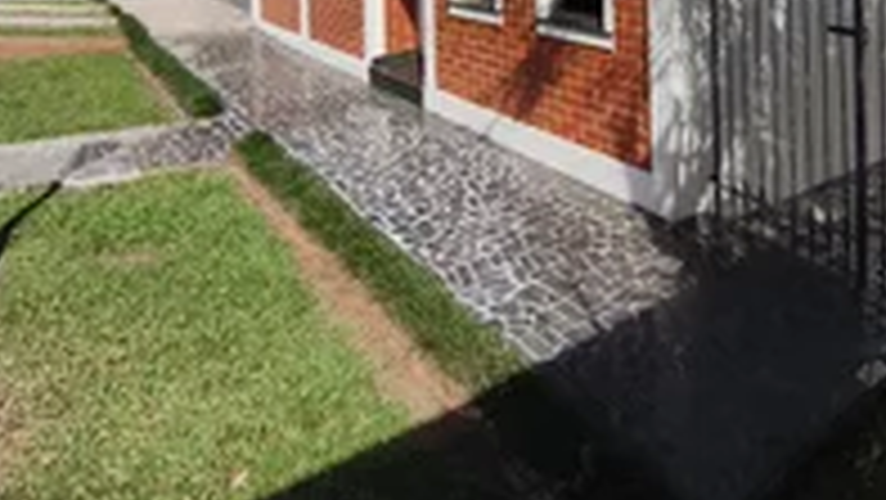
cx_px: 558
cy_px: -106
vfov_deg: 30.8
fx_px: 752
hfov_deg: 60.1
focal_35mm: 32
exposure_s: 1/2506
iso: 50
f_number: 2.2
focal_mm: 1.91
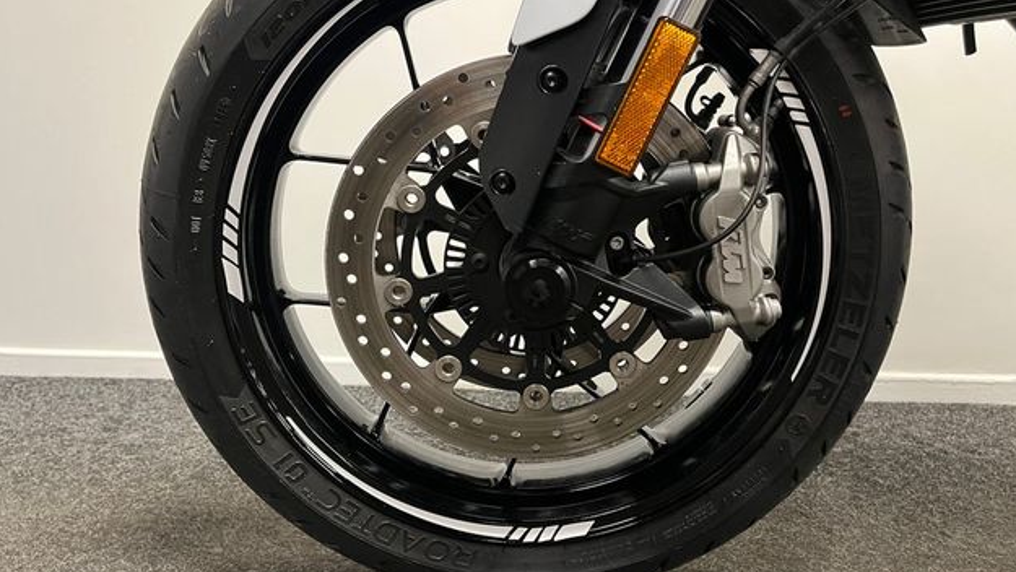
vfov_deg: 40.0
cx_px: 514
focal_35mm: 29
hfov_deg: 66.0
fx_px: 782
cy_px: 229
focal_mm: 5.1
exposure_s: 1/50
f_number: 1.6
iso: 250
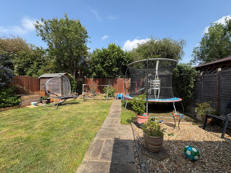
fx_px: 93
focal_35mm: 14
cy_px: 86
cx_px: 116
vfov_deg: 85.7
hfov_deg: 102.1
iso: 50
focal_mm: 2.22
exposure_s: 1/921
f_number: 2.2
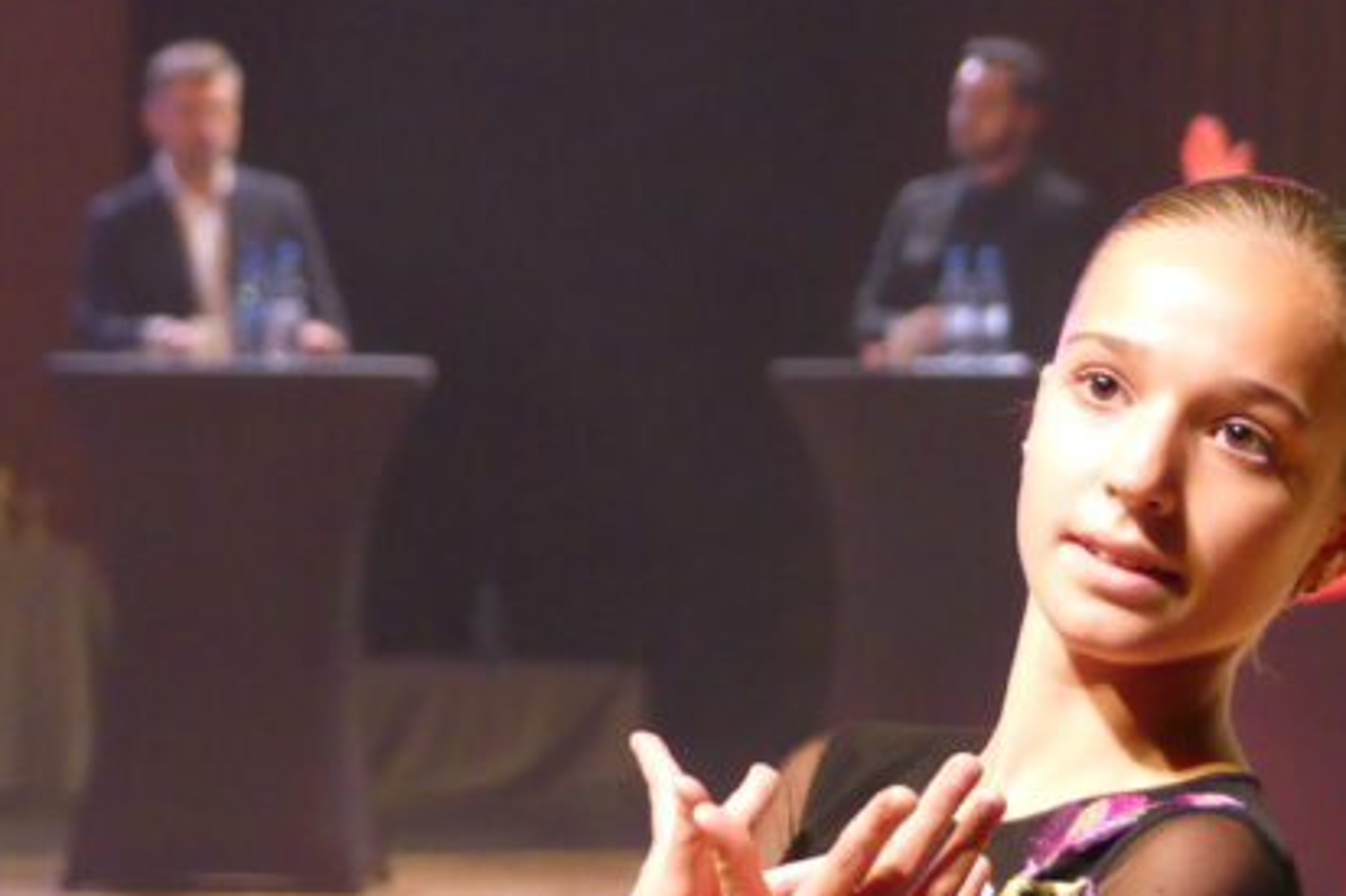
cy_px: 663
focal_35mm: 346
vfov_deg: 4.0
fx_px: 12931
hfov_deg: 6.0
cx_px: 665
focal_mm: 33
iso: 640
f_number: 2.8
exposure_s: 1/80
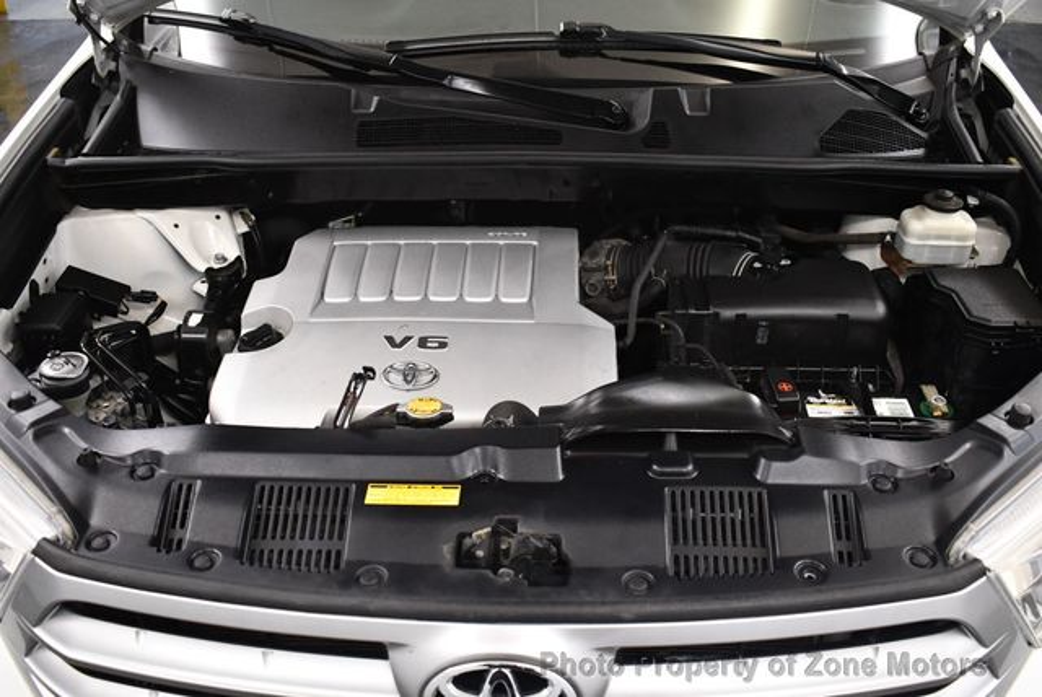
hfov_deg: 53.1
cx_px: 521
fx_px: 1043
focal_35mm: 36
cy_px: 348
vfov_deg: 36.9
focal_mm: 18
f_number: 3.5
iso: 1800
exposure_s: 1/125
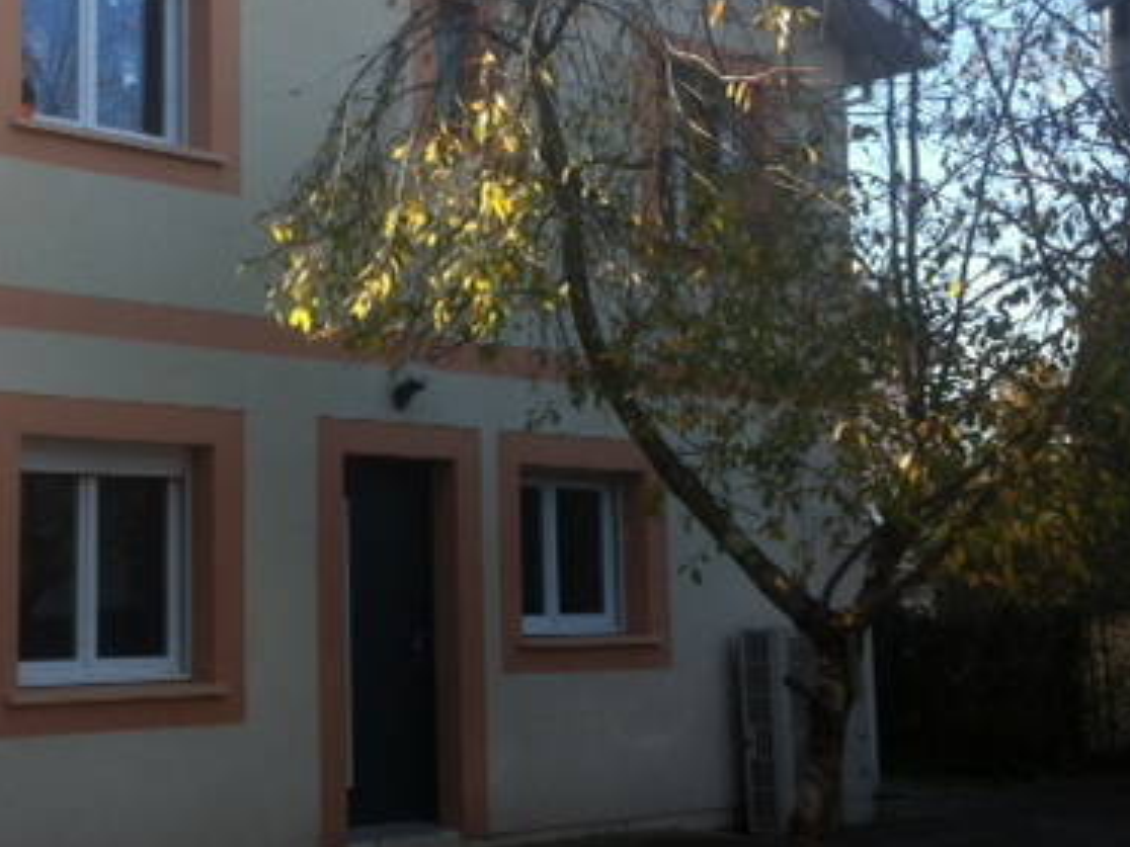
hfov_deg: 31.8
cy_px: 367
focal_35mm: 60
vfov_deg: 24.4
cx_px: 333
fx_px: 1959
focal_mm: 3.85
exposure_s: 1/245
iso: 80
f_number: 2.8
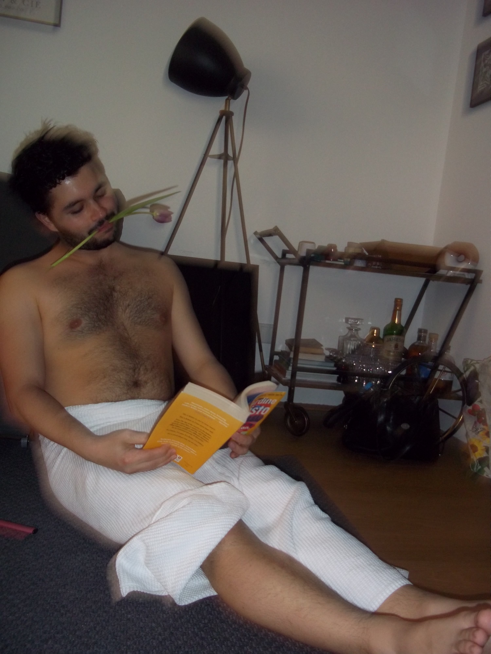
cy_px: 327
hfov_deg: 39.7
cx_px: 246
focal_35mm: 36
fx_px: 681
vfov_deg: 51.4
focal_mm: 6.5
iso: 160
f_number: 3.1
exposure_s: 1/30
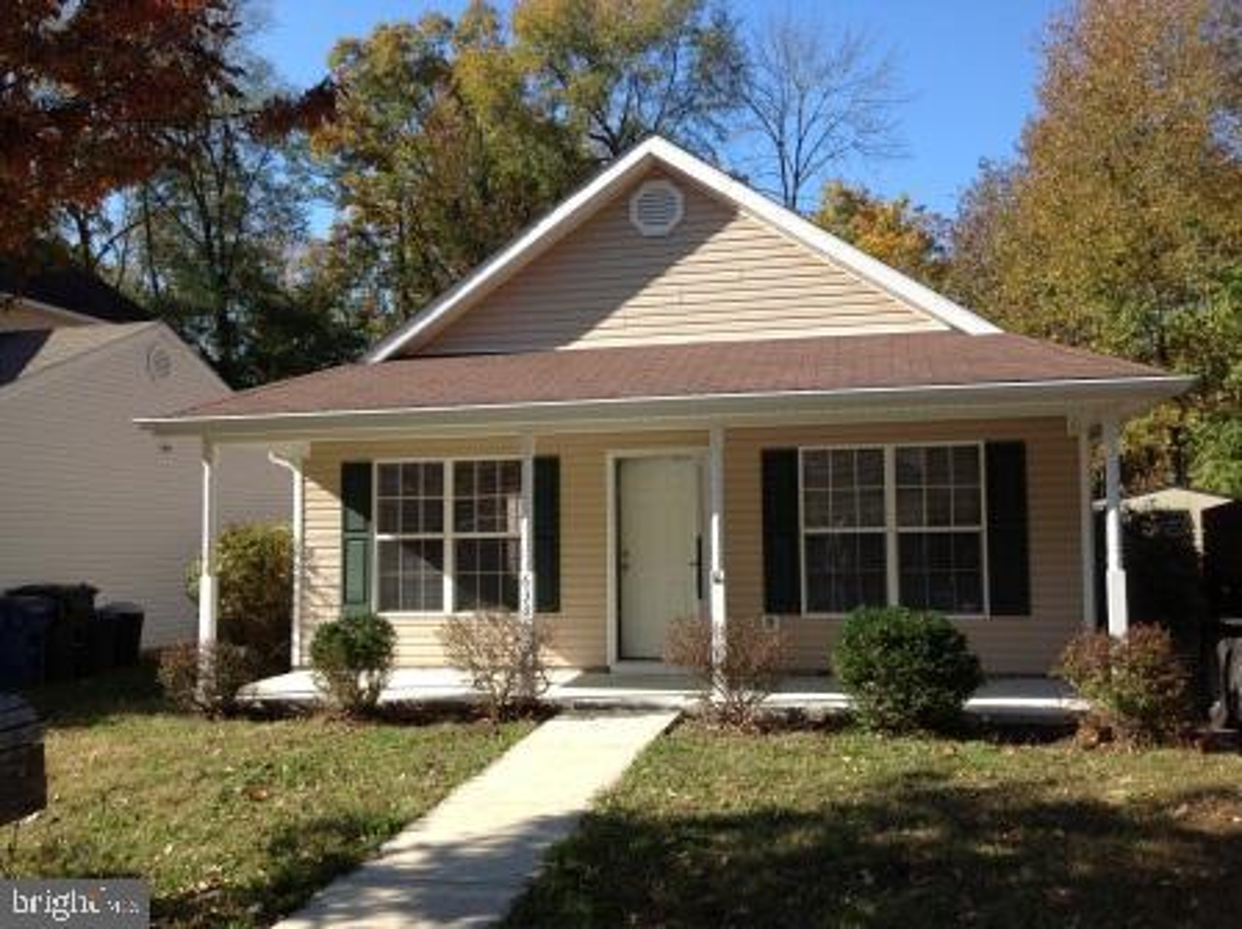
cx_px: 621
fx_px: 1254
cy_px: 464
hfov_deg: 52.7
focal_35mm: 35
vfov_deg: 40.6
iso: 50
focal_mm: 4.28
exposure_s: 1/944
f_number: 2.4
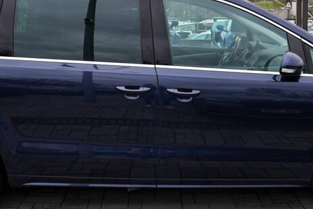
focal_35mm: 53
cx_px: 163
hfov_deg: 37.5
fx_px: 461
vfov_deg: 25.0
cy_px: 37
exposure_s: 1/160
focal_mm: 24
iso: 100
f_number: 6.3
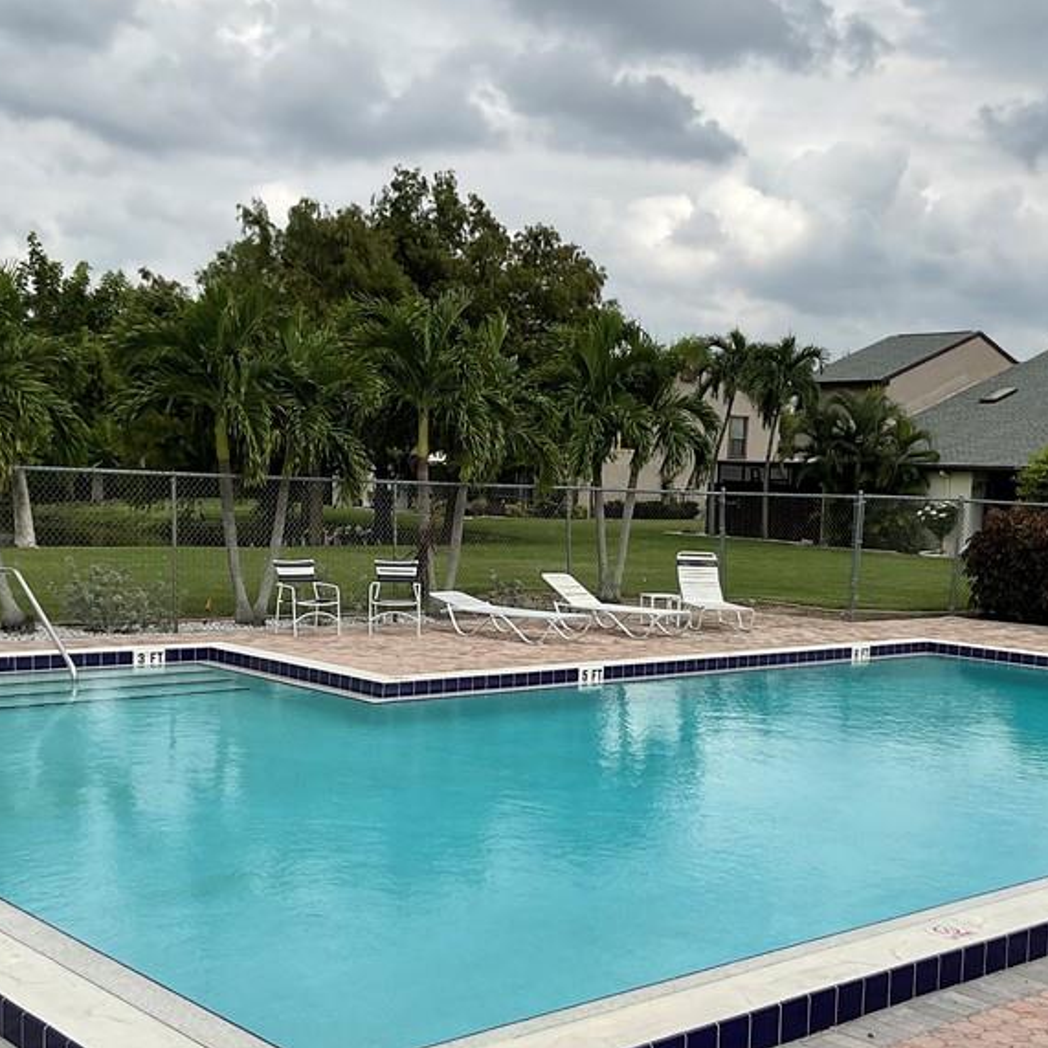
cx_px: 558
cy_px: 670
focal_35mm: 46
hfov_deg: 36.8
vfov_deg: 36.5
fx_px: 1576
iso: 16
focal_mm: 3
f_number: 1.8
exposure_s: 1/2538
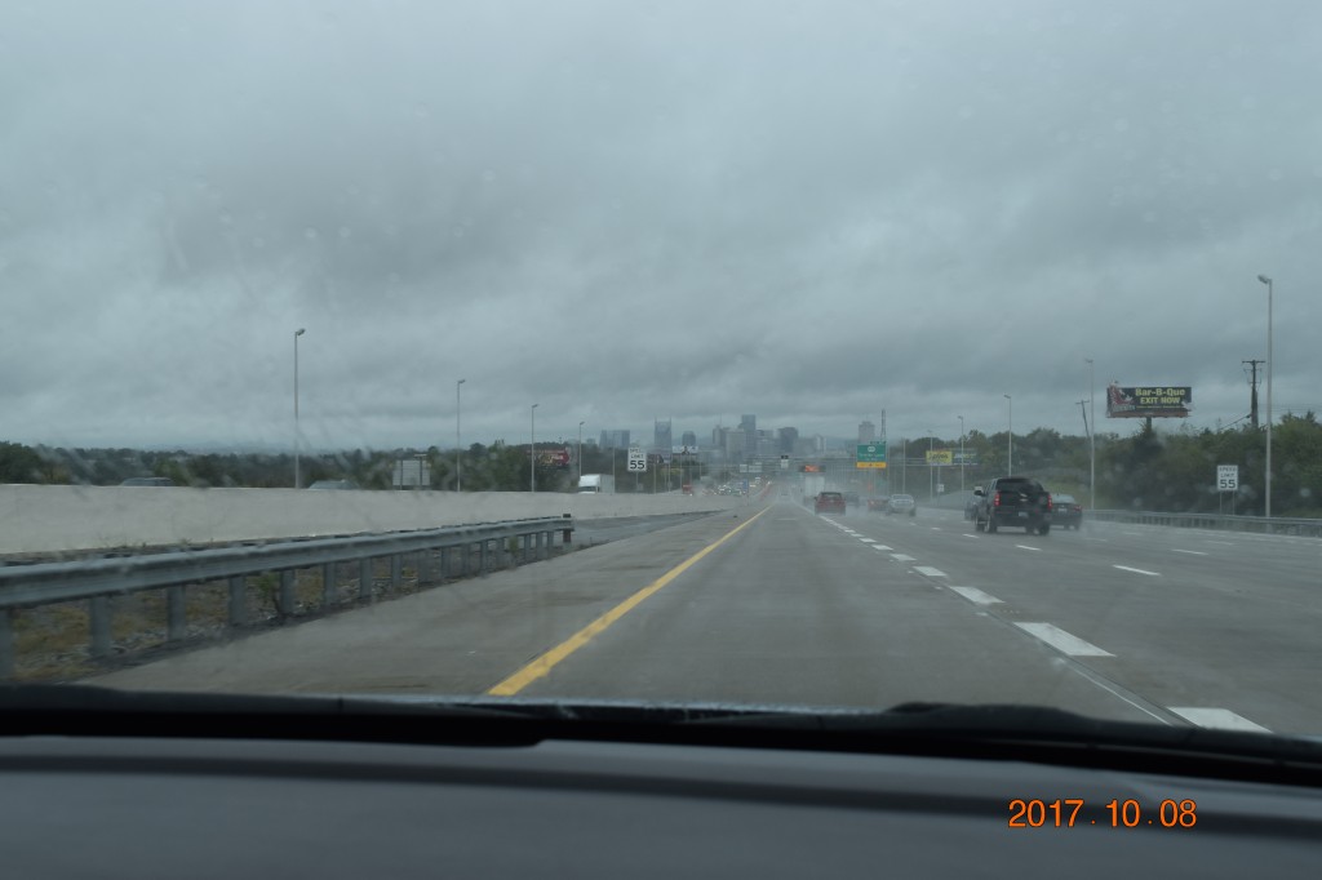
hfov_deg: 41.1
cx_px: 661
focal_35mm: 48
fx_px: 1762
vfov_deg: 28.1
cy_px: 440
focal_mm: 32
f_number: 8
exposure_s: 1/250
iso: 200
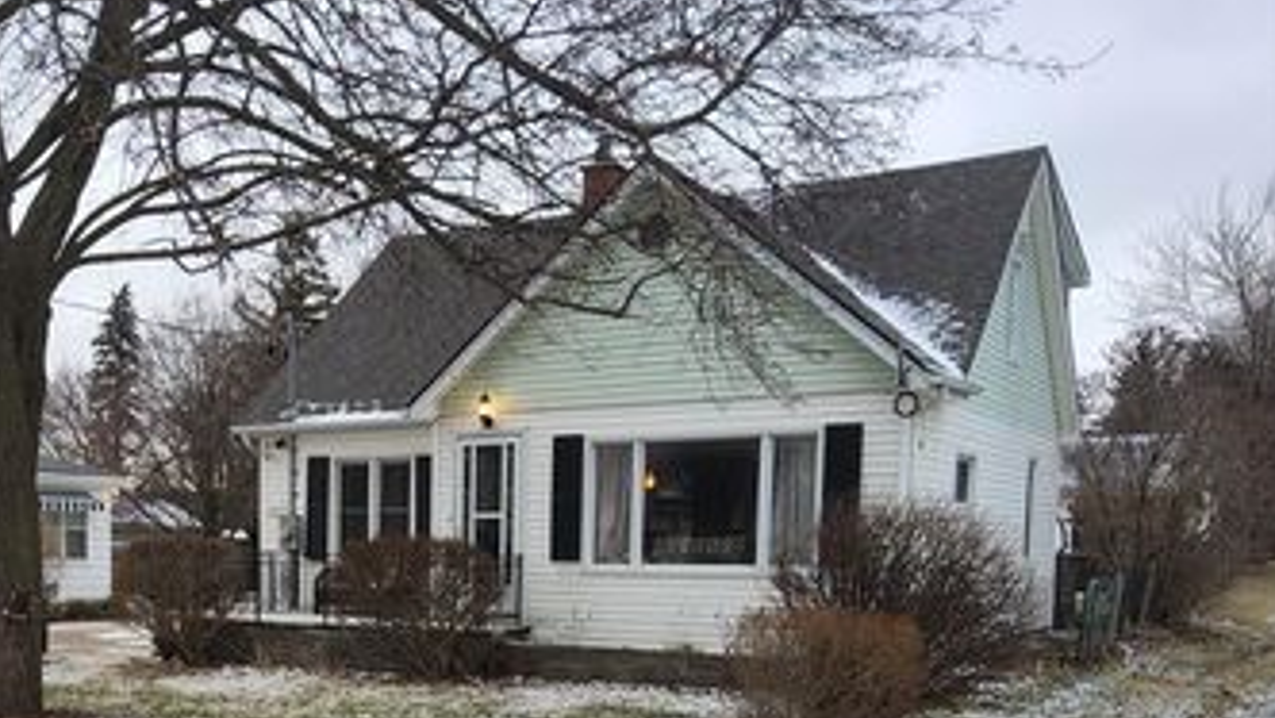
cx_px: 323
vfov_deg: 27.9
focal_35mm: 41
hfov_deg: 47.6
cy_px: 658
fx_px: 1387
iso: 32
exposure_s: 1/109
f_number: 2
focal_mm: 3.08
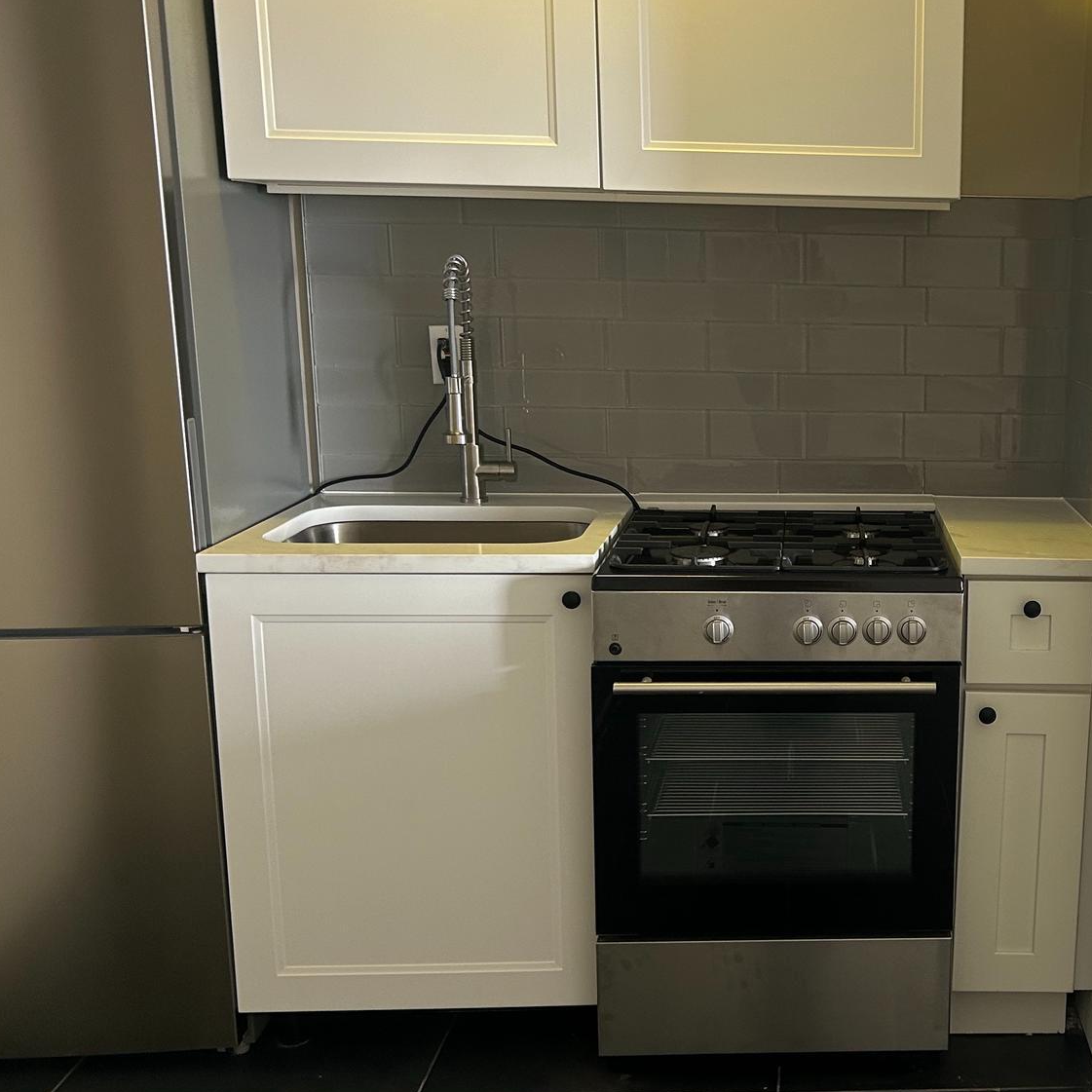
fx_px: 1499
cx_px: 924
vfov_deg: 40.0
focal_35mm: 42
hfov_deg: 38.0
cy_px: 574
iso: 125
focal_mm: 5.7
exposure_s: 1/60
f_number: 1.5
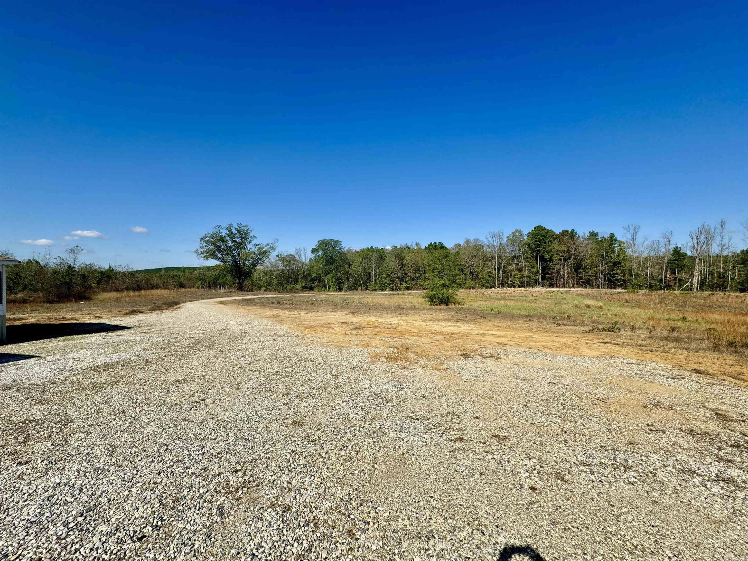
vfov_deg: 85.7
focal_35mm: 14
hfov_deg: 102.1
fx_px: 303
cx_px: 374
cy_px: 280
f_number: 2.2
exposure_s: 1/2874
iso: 40
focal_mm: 2.22
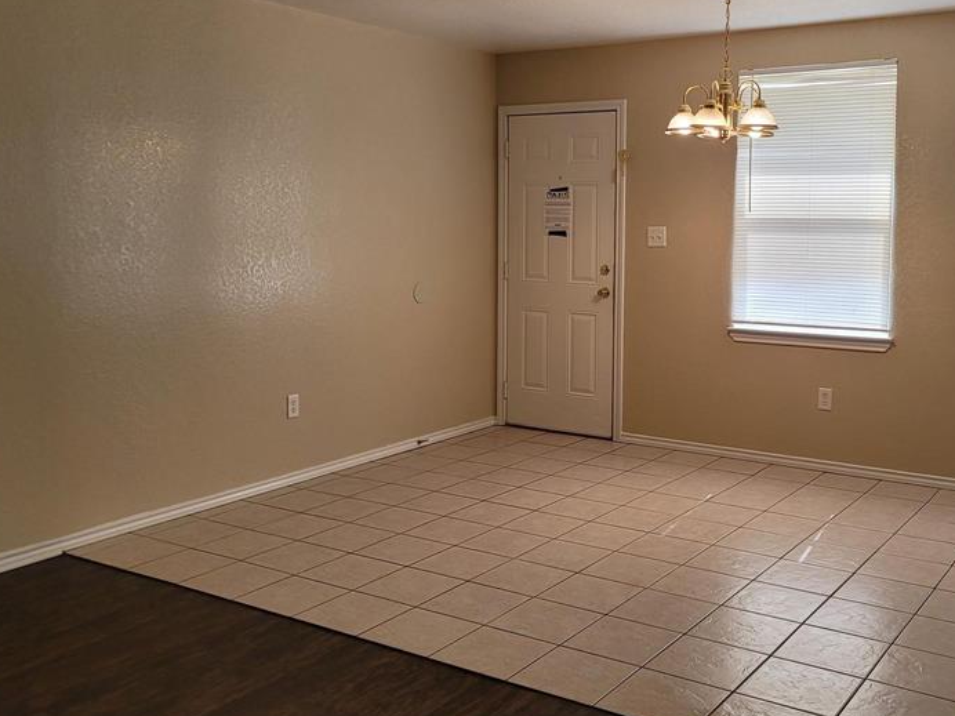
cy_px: 292
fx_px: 1021
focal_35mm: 37
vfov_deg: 38.5
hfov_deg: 49.9
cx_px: 555
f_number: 1.8
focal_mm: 7
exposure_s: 1/119
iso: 50
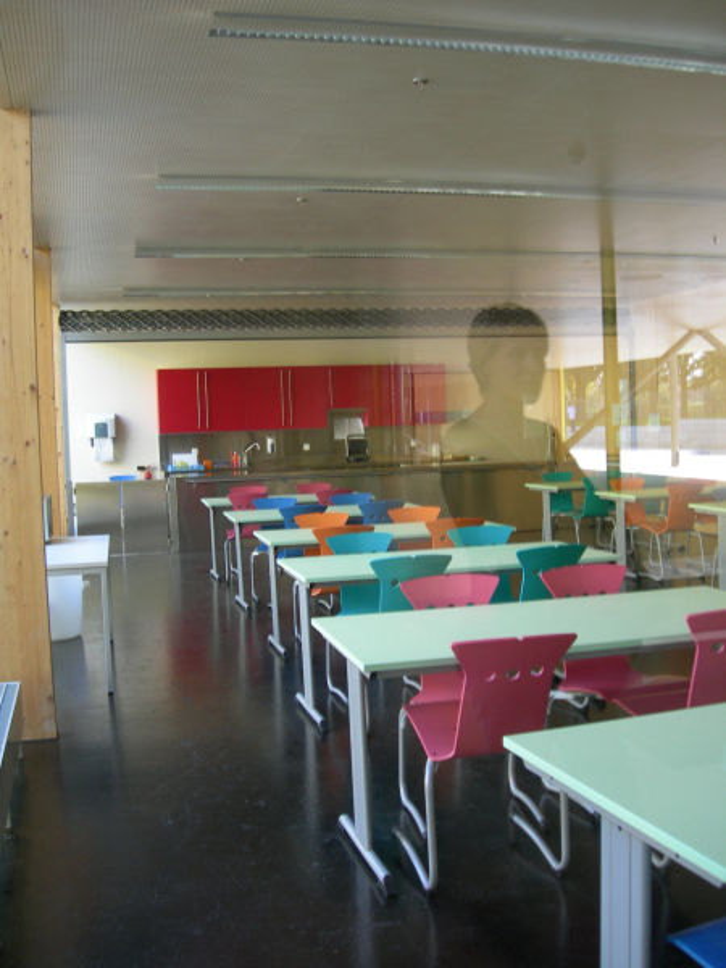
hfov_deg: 37.7
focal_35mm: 38
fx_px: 1063
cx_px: 363
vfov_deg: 49.0
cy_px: 484
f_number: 2.8
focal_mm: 7.8
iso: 50
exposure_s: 1/19.3
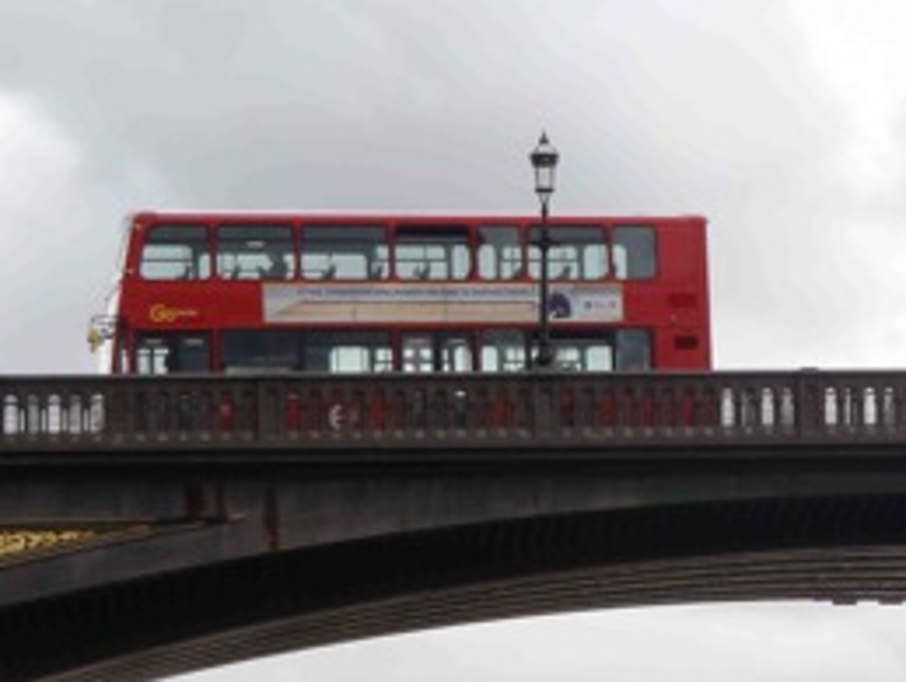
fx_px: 4010
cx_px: 916
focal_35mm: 153
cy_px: 638
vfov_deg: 9.7
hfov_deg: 12.7
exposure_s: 1/250
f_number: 5.4
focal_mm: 11.43
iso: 80
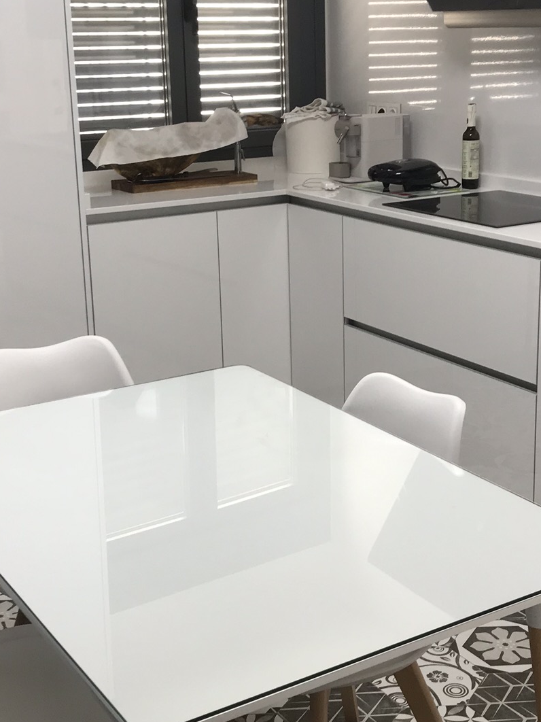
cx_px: 327
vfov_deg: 35.5
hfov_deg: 27.0
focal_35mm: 54
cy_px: 323
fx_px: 1126
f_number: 1.8
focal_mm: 3.99
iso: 32
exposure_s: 1/50
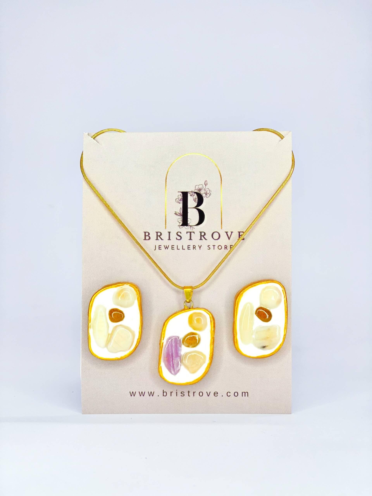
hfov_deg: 28.0
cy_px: 248
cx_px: 186
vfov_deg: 36.8
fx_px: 745
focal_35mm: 52
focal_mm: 6
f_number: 2
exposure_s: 1/122
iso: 80
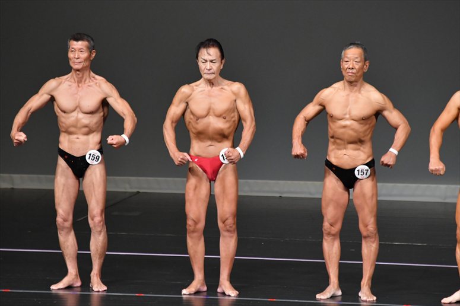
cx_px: 230
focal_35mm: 375
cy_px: 153
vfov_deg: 3.7
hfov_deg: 5.5
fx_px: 4789
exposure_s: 1/400
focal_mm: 250
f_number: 5.6
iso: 4000
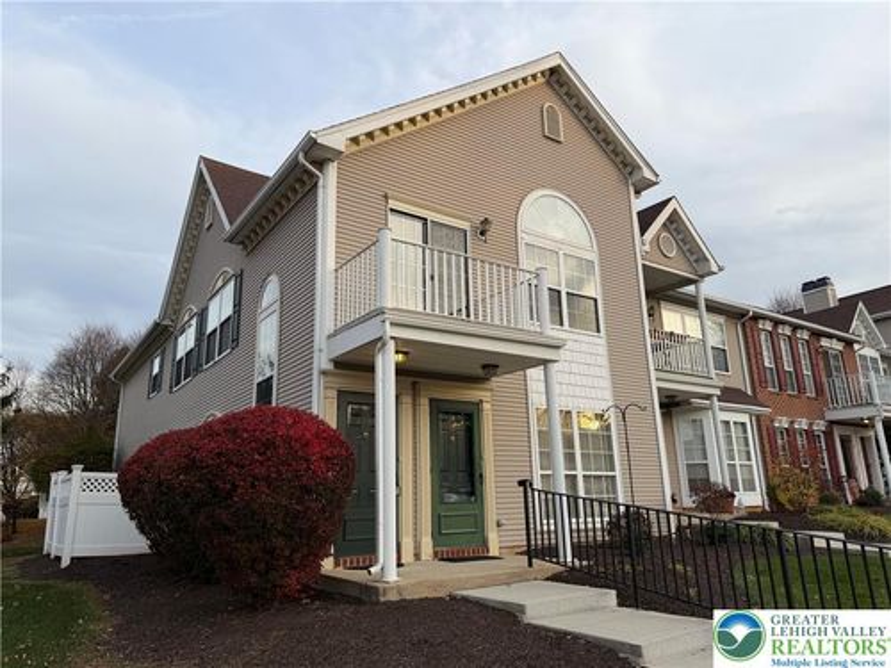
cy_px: 334
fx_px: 618
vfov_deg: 56.8
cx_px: 446
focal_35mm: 24
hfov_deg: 71.6
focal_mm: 6.76
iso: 80
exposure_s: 1/788
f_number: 1.78
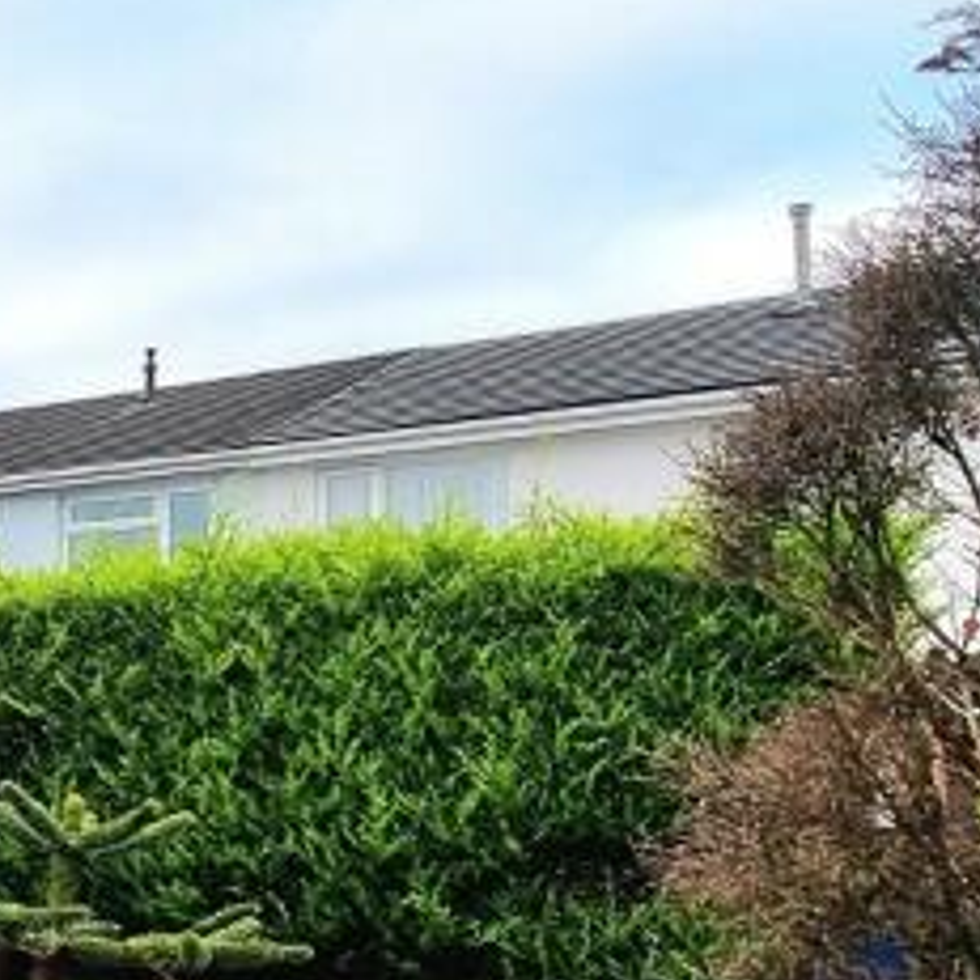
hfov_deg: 24.8
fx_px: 1634
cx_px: -530
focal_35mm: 51
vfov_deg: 33.1
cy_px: 649
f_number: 2.2
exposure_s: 1/172
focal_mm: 2.2
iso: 50
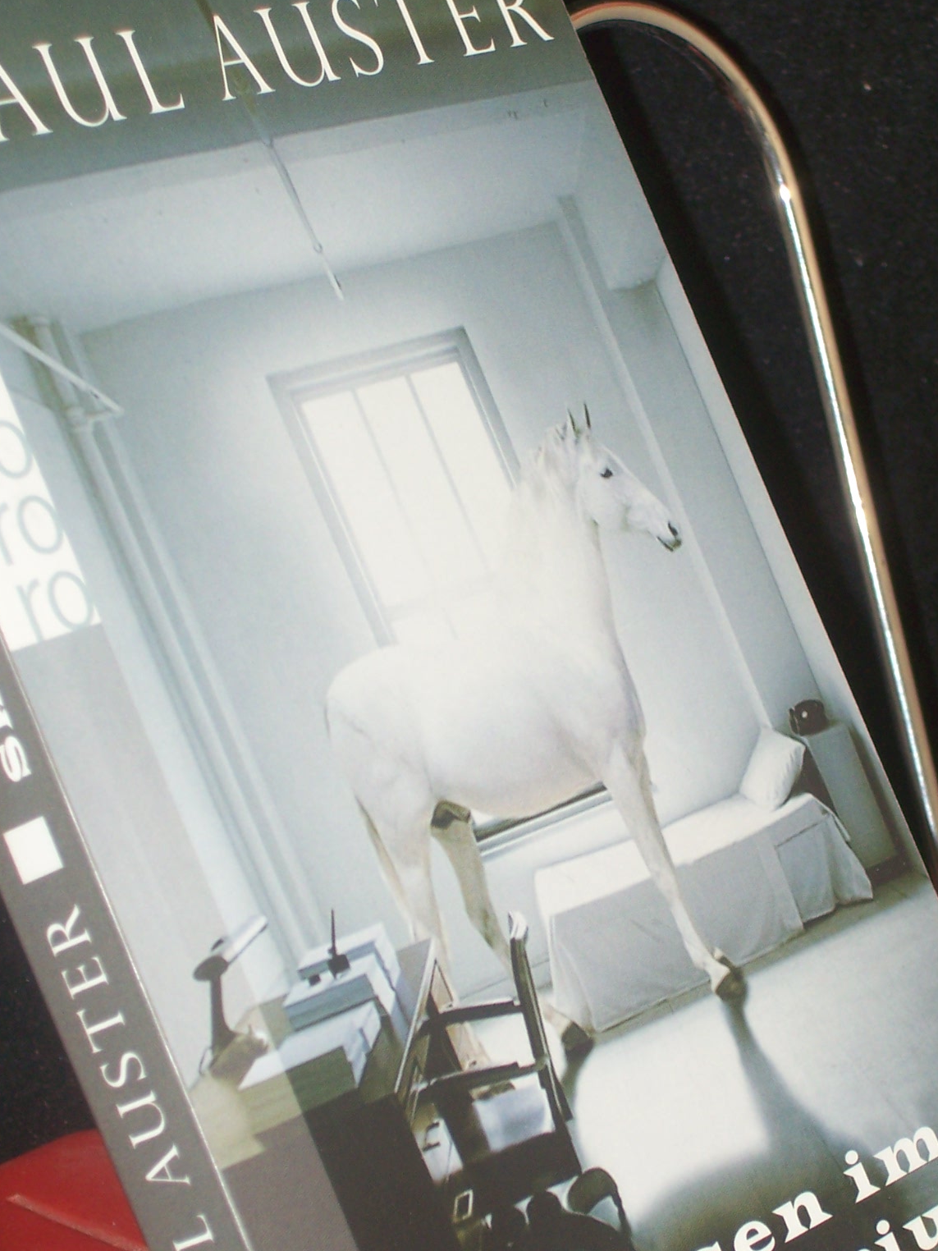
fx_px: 4480
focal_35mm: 124
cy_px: 752
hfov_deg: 11.9
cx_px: 592
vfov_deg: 15.9
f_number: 4
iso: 80
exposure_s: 1/80
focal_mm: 13.6
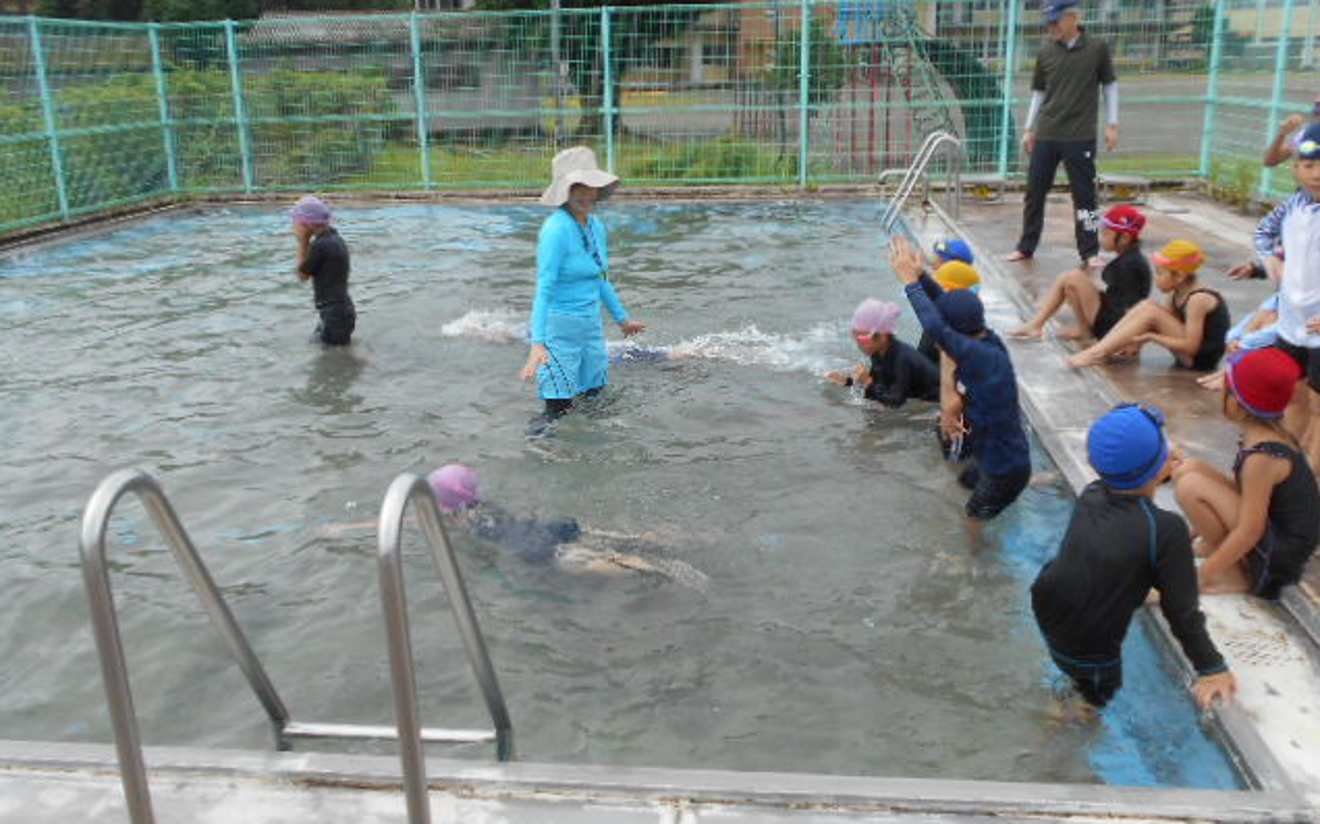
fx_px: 1151
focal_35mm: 32
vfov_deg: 39.4
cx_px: 658
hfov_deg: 59.7
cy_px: 417
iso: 80
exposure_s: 1/640
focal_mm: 5.1
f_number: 3.4
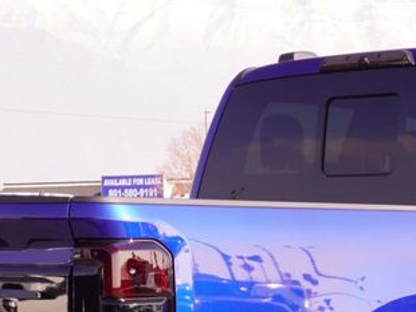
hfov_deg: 15.2
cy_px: 412
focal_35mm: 129
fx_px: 1547
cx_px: 326
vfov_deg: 11.2
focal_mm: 27
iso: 100
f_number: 8
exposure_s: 1/100
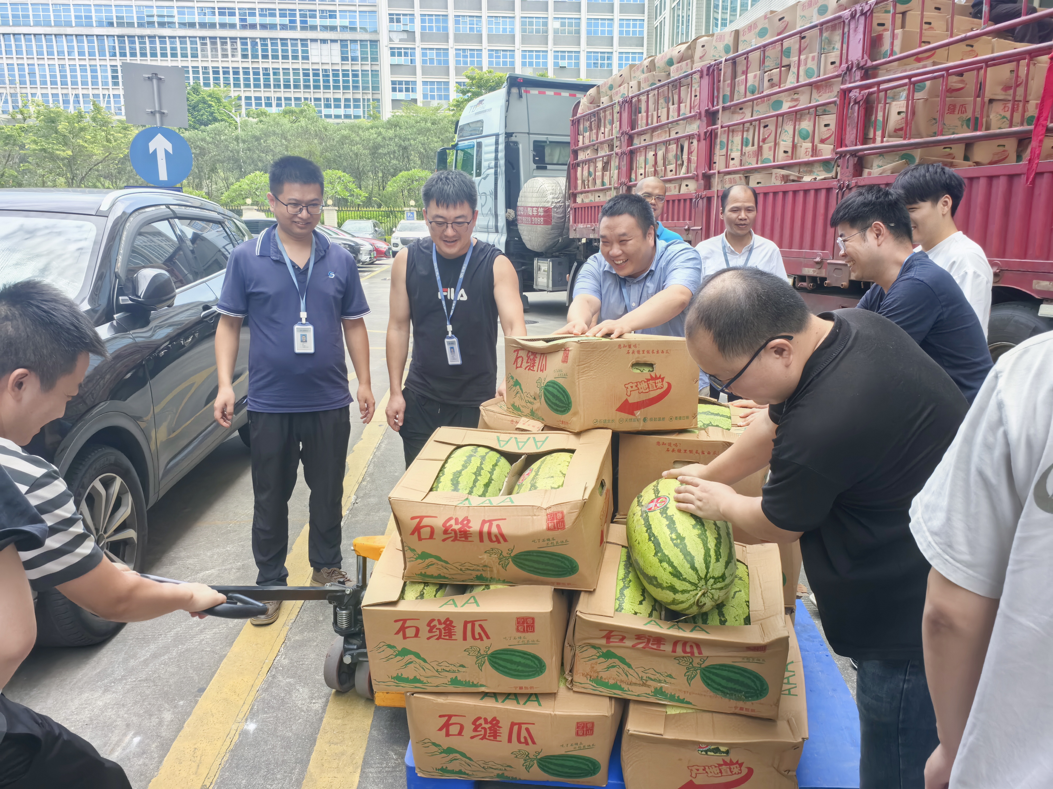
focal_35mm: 27
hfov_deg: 65.3
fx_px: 821
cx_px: 526
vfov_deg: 51.4
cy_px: 394
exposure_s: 1/601
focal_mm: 6.35
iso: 160
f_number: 4
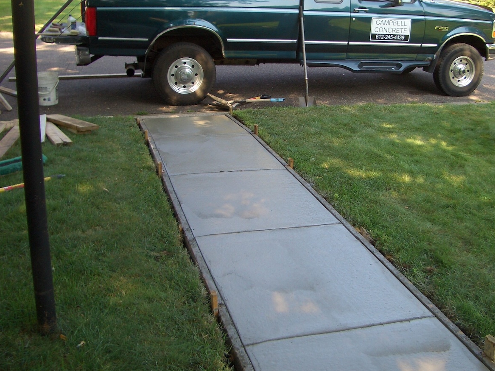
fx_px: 515
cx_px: 252
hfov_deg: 51.4
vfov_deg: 39.6
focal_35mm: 36
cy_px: 190
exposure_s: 1/125
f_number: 2.6
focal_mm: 5.8
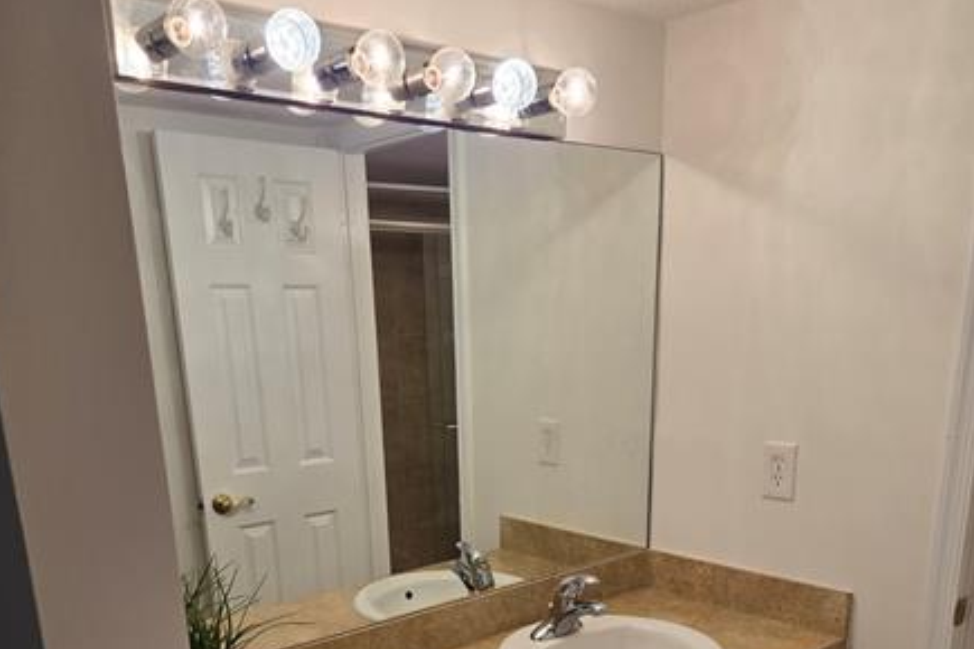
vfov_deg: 37.2
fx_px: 893
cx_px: 479
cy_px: 593
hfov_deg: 57.2
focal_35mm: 33
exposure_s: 1/120
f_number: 1.8
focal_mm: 5.4
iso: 50
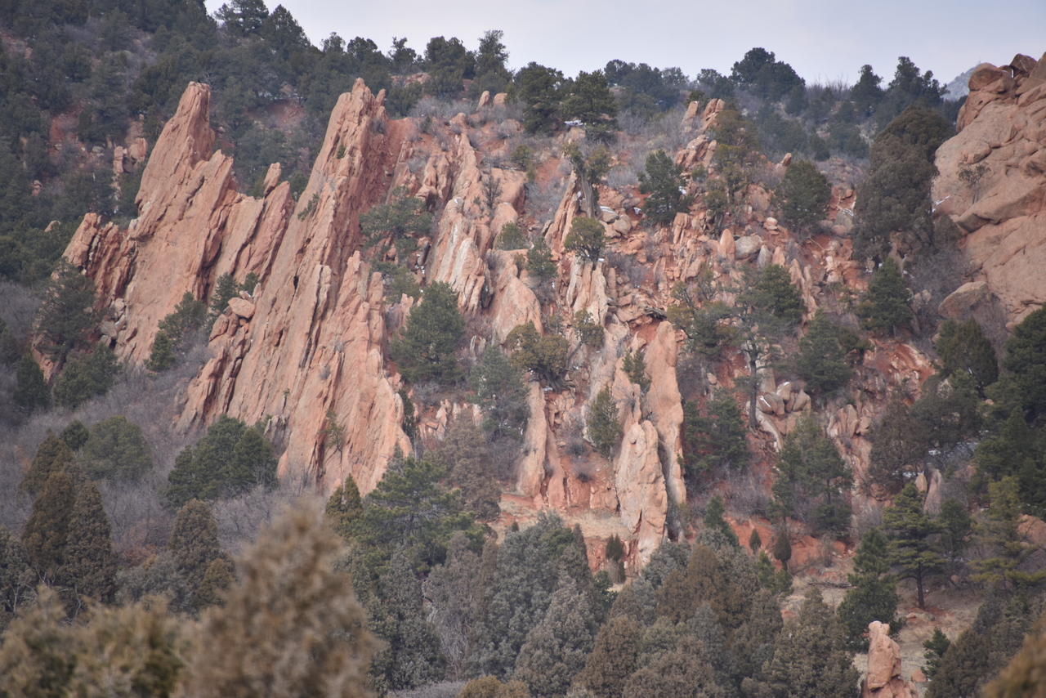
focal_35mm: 300
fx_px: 8718
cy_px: 349
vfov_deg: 4.6
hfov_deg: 6.9
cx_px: 523
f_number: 5.6
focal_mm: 300
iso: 250
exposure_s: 1/640
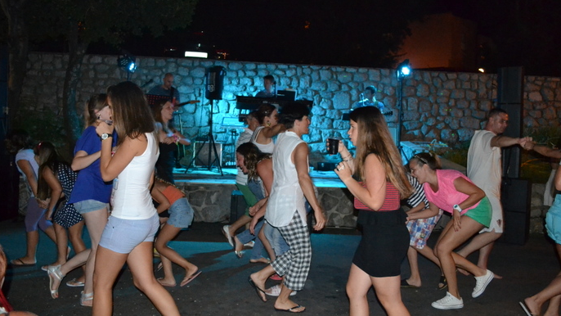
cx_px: 285
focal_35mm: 33
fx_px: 491
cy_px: 138
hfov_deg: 59.5
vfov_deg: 35.6
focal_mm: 18
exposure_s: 1/60
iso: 3200
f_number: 3.5
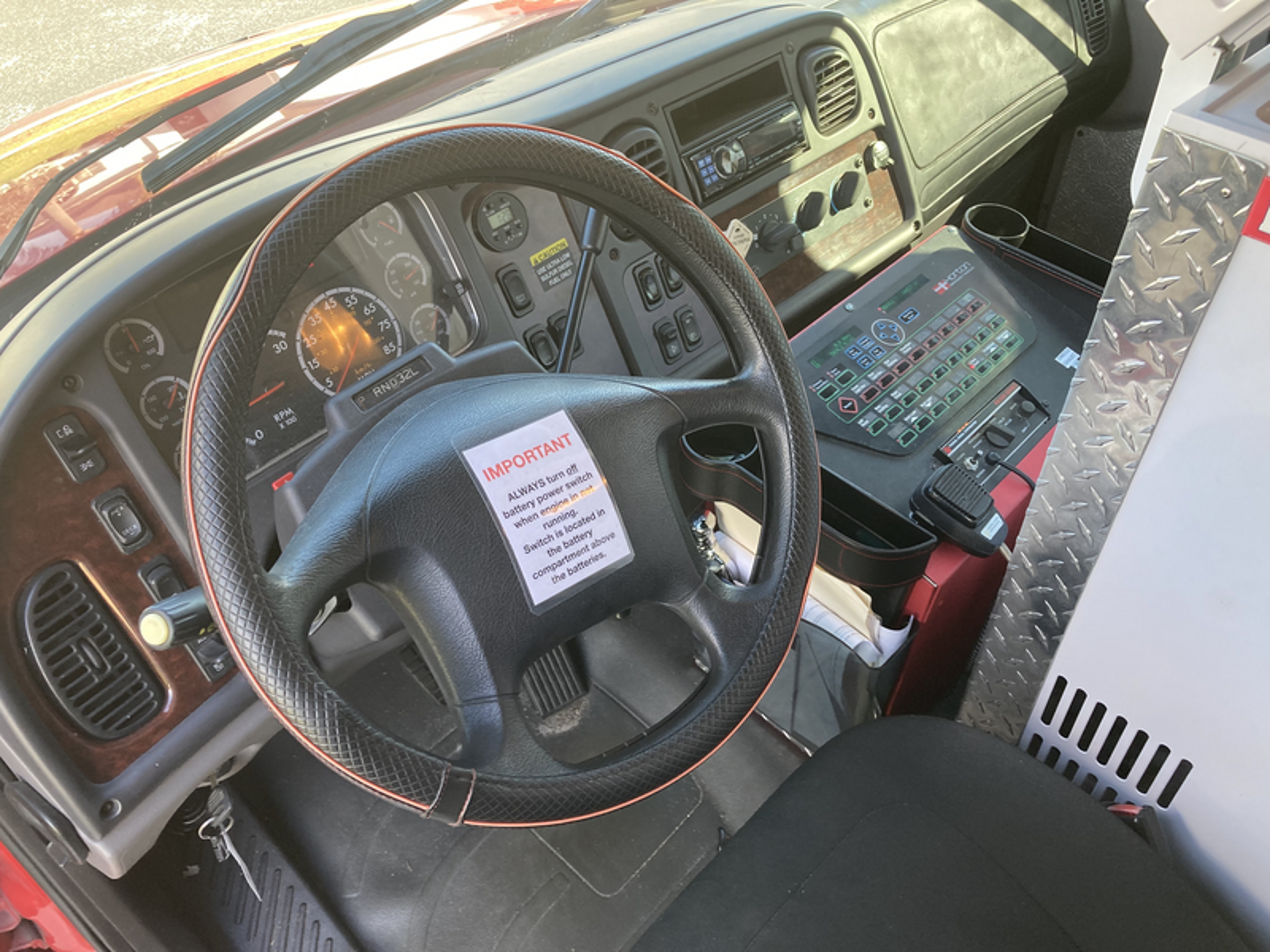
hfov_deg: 63.4
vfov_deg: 49.7
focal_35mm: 28
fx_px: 1027
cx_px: 635
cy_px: 476
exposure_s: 1/107
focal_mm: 3.99
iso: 80
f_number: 1.8
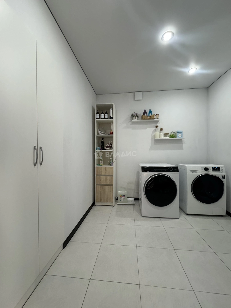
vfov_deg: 102.1
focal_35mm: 14
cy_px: 154
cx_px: 116
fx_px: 125
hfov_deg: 85.7
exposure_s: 1/100
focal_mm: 2.22
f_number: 2.2
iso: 320
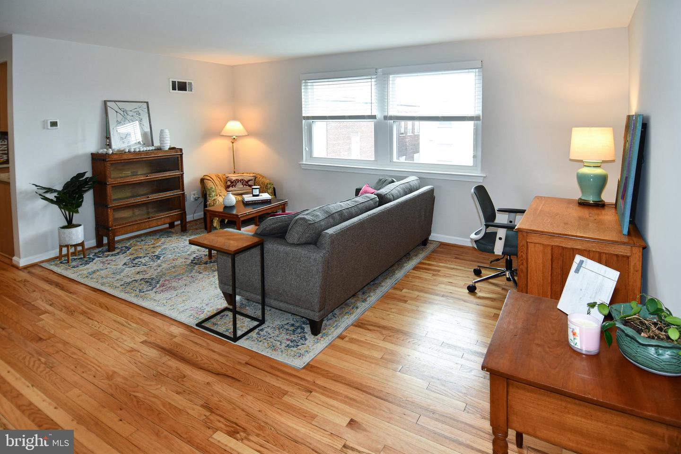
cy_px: 227
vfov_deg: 67.4
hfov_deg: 90.0
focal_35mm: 18
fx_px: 340
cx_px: 340
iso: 280
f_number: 4
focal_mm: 12
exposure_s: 1/60
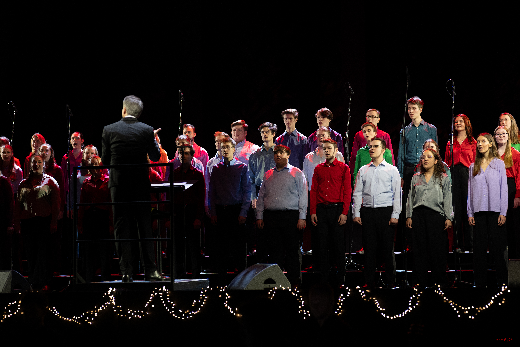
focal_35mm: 85
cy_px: 174
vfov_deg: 16.1
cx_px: 260
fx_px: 1228
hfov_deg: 23.9
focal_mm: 85
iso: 1000
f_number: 2.2
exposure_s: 1/250
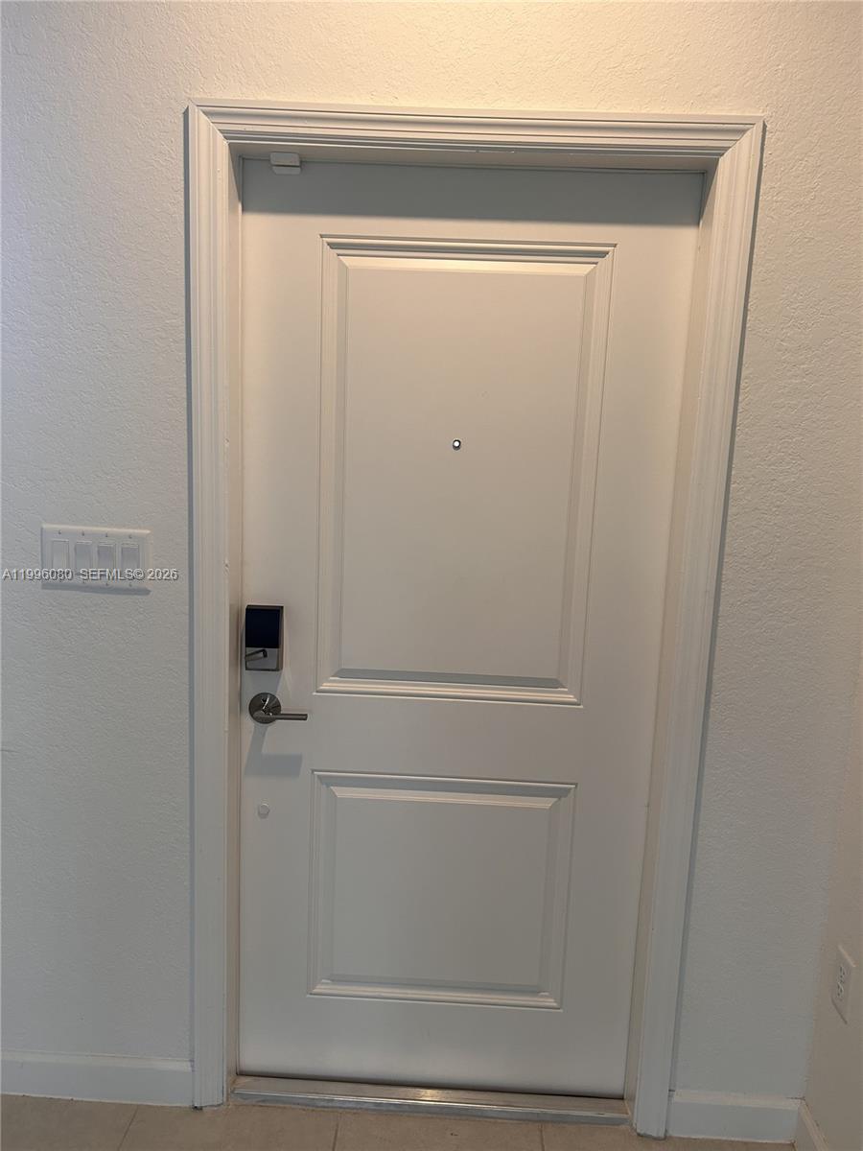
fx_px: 864
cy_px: 576
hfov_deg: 53.1
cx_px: 432
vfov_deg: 67.3
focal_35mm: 26
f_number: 1.5
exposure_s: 1/120
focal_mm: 5.7
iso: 100
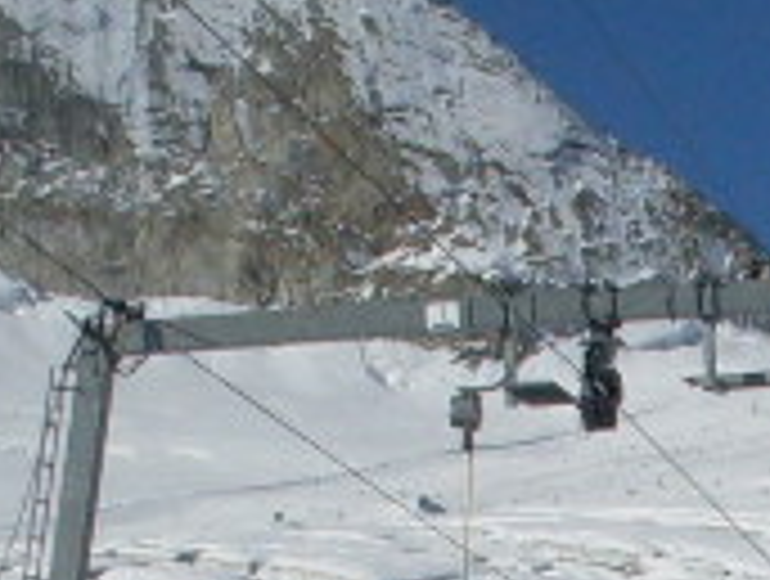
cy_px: 1326
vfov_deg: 6.3
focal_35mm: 227
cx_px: 986
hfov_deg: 8.6
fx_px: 5060
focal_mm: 6.3
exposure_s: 1/500
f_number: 8.4
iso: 80
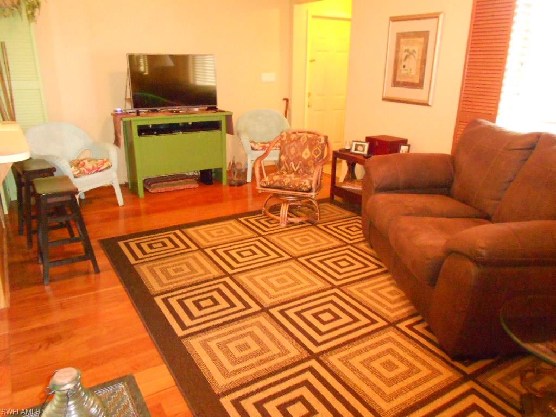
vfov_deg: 53.1
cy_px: 208
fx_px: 418
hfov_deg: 67.3
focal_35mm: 26
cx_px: 278
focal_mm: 4.6
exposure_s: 1/25
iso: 1000
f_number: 3.2
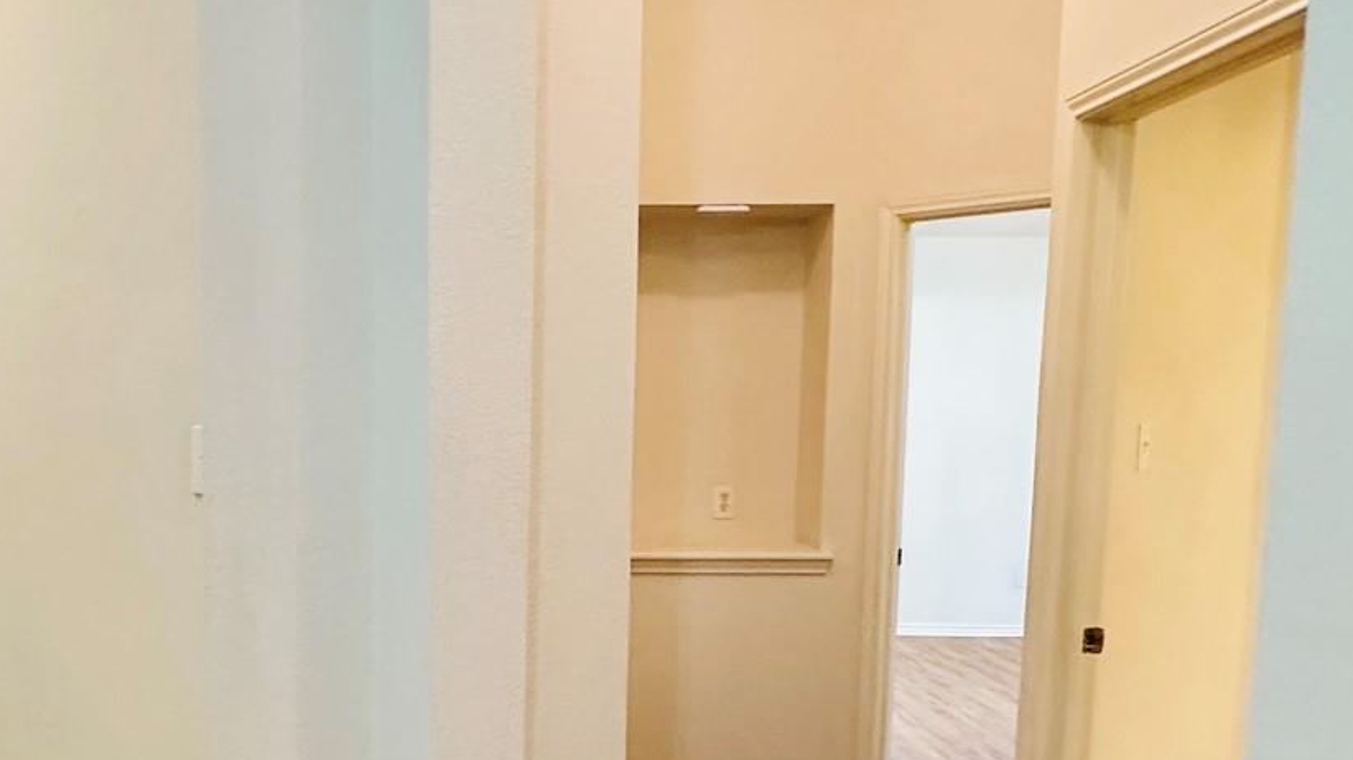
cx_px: 402
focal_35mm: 38
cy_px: 572
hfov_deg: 51.3
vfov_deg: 30.6
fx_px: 1363
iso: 320
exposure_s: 1/60
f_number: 2.2
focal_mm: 2.22
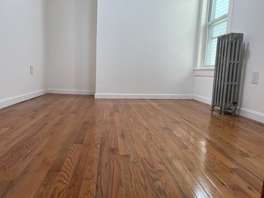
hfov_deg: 67.3
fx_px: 198
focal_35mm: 26
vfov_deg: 53.1
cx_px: 132
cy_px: 99
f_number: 1.5
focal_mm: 5.7
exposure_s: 1/120
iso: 64
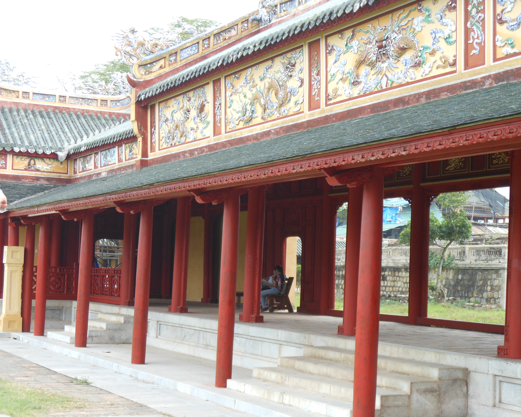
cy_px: 208
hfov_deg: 27.5
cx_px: 251
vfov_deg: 22.2
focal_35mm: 69
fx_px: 1064
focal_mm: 11.7
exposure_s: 1/100
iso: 80
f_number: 4.3
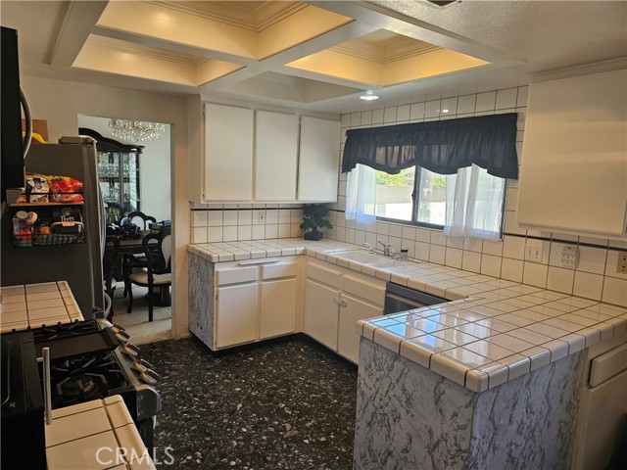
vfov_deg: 58.9
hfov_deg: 73.9
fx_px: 417
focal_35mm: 23
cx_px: 314
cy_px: 235
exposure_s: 1/120
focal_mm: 6.3
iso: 125
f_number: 1.7
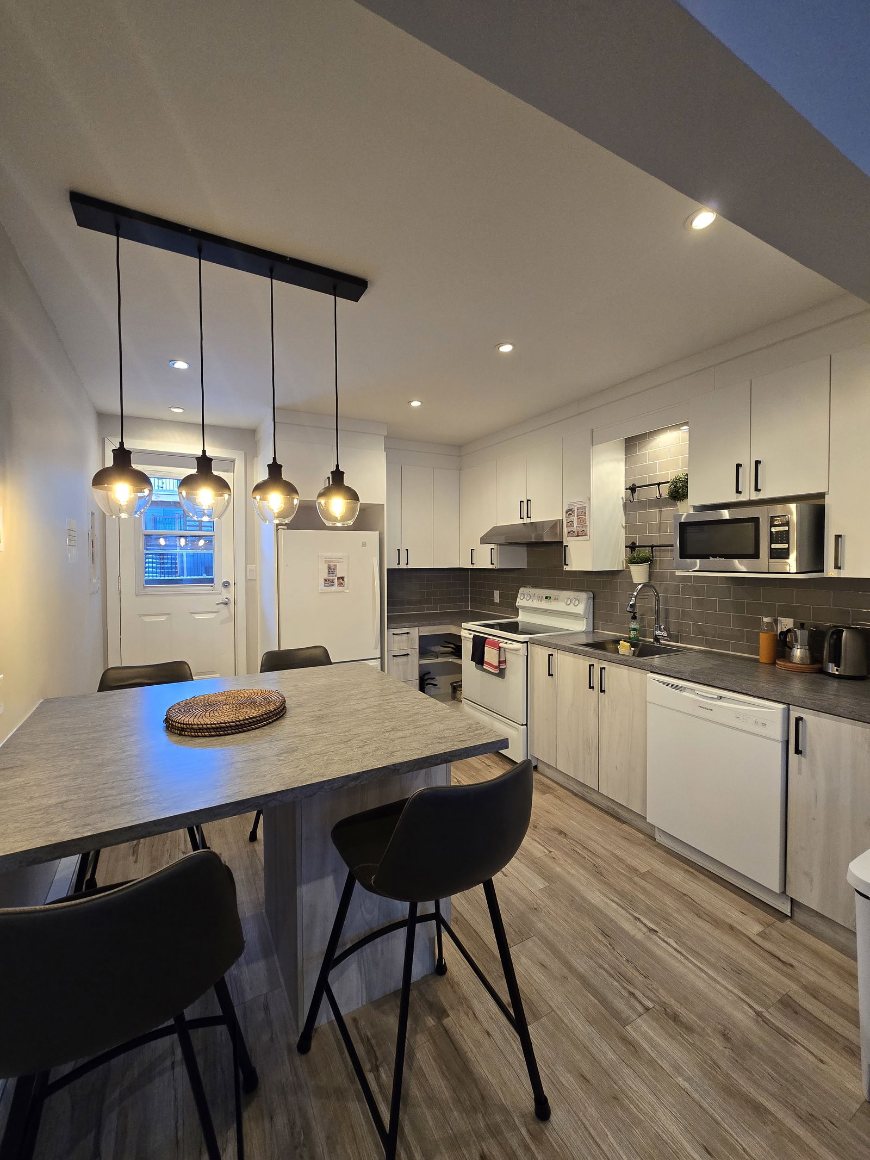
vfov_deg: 106.2
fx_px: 436
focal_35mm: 13
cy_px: 580
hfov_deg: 89.9
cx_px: 435
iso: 250
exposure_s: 1/60
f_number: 2.2
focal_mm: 2.2
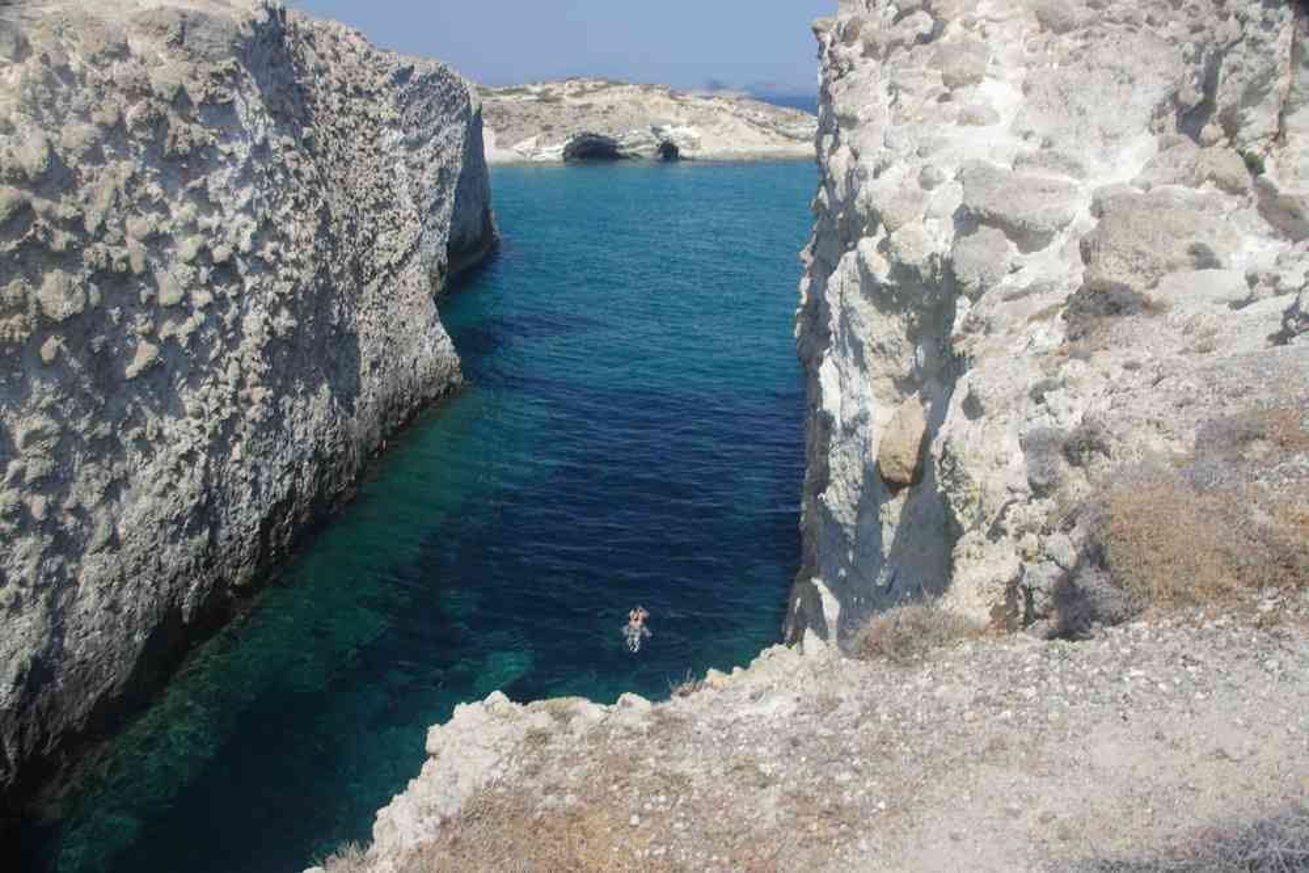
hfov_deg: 54.9
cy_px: 436
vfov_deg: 38.2
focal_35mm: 35
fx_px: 1260
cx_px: 654
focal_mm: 23.1
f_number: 11
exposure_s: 1/80
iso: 200
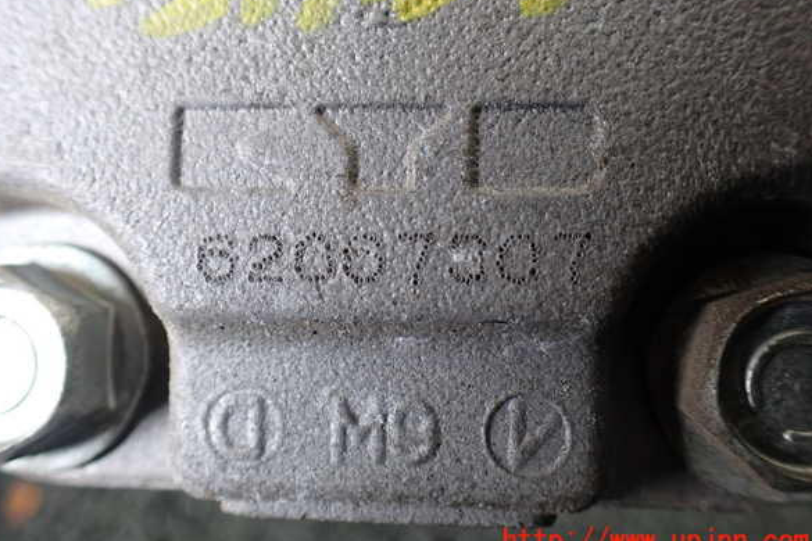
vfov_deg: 41.1
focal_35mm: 32
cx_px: 400
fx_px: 722
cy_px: 247
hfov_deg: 58.7
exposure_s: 1/125
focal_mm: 5.4
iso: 250
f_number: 2.3
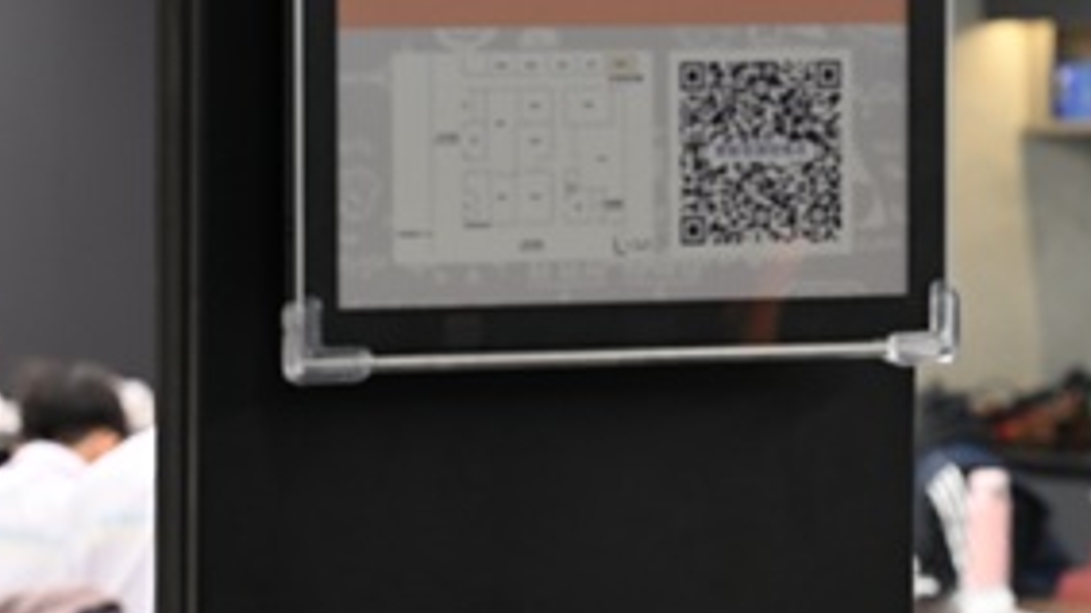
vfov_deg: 5.2
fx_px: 6739
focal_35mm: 233
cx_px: 108
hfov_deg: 9.2
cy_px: 386
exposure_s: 1/40
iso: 1000
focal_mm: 105
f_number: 6.3
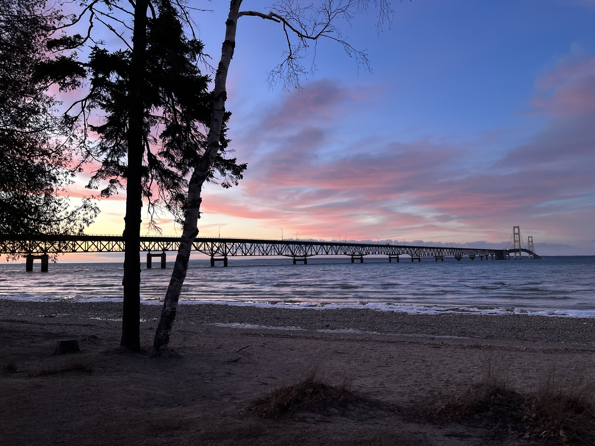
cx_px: 298
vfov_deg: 53.1
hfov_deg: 67.3
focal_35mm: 26
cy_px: 223
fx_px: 447
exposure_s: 1/121
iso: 125
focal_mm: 5.1
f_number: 1.6
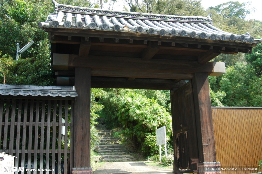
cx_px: 131
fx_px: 262
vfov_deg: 36.8
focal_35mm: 36
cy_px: 87
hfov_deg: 53.2
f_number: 5.6
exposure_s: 1/125
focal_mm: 24
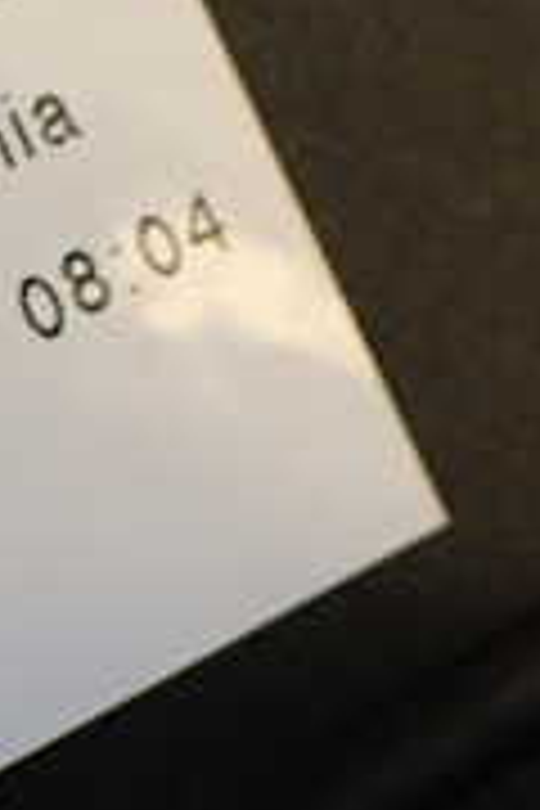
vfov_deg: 19.5
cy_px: 634
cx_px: -536
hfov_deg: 11.8
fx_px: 2340
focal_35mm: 104
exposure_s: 1/125
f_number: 2.3
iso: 320
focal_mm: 5.4
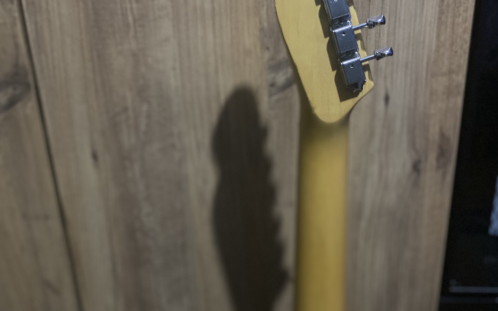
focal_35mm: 37
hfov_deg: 52.7
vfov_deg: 34.2
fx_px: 502
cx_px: 250
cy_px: 201
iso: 1000
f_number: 1.8
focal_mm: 4.25
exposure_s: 1/25
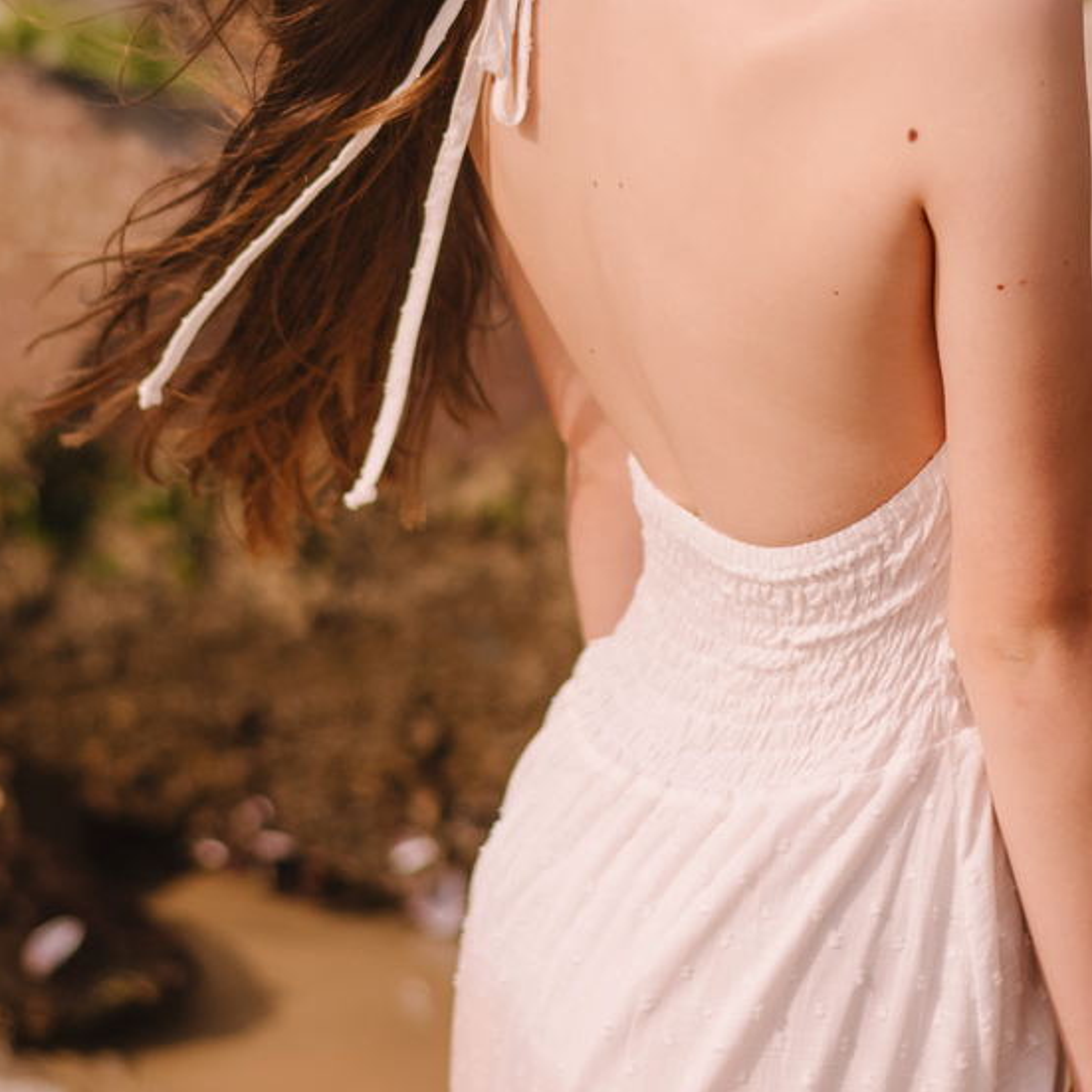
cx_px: 696
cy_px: -54
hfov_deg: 12.6
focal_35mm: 139
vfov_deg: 12.4
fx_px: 4961
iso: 125
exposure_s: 1/6400
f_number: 2.2
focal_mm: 50
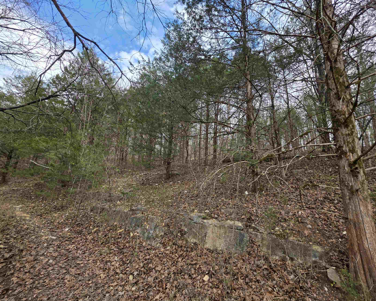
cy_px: 147
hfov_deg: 100.5
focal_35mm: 14
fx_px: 156
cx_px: 204
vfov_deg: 88.0
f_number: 1.9
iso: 40
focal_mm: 2.2
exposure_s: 1/415
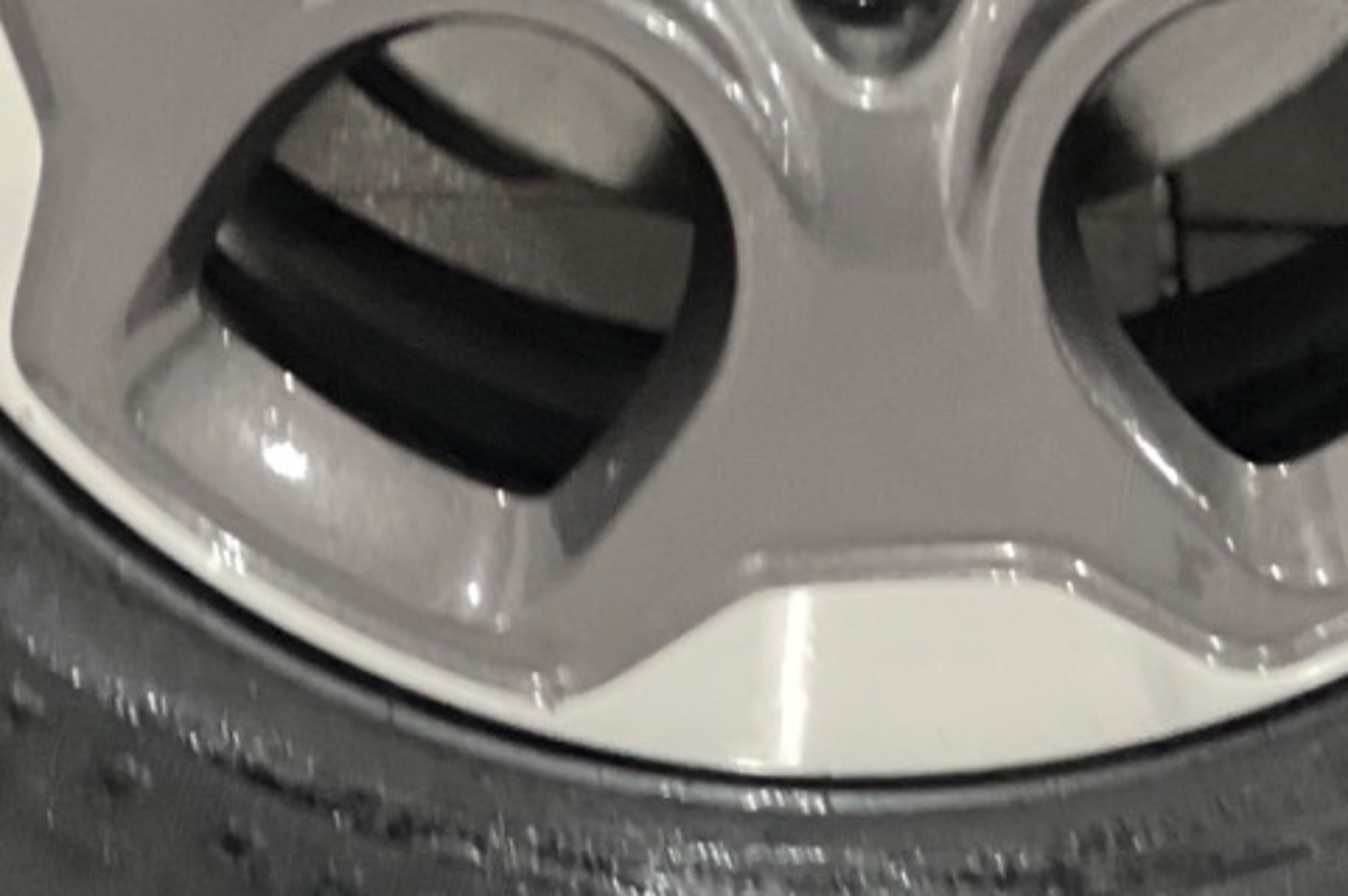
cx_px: 897
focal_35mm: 320
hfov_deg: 6.4
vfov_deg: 4.3
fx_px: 11974
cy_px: -381
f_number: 2.8
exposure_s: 1/15
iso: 400
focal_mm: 9
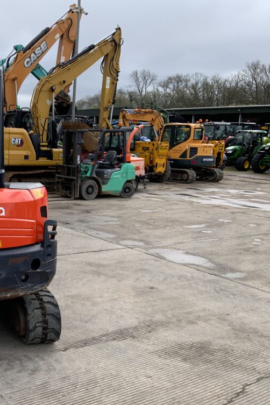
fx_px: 461
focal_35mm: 41
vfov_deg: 47.4
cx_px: 7
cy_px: 201
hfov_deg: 30.6
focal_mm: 3
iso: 16
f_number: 1.8
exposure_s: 1/728
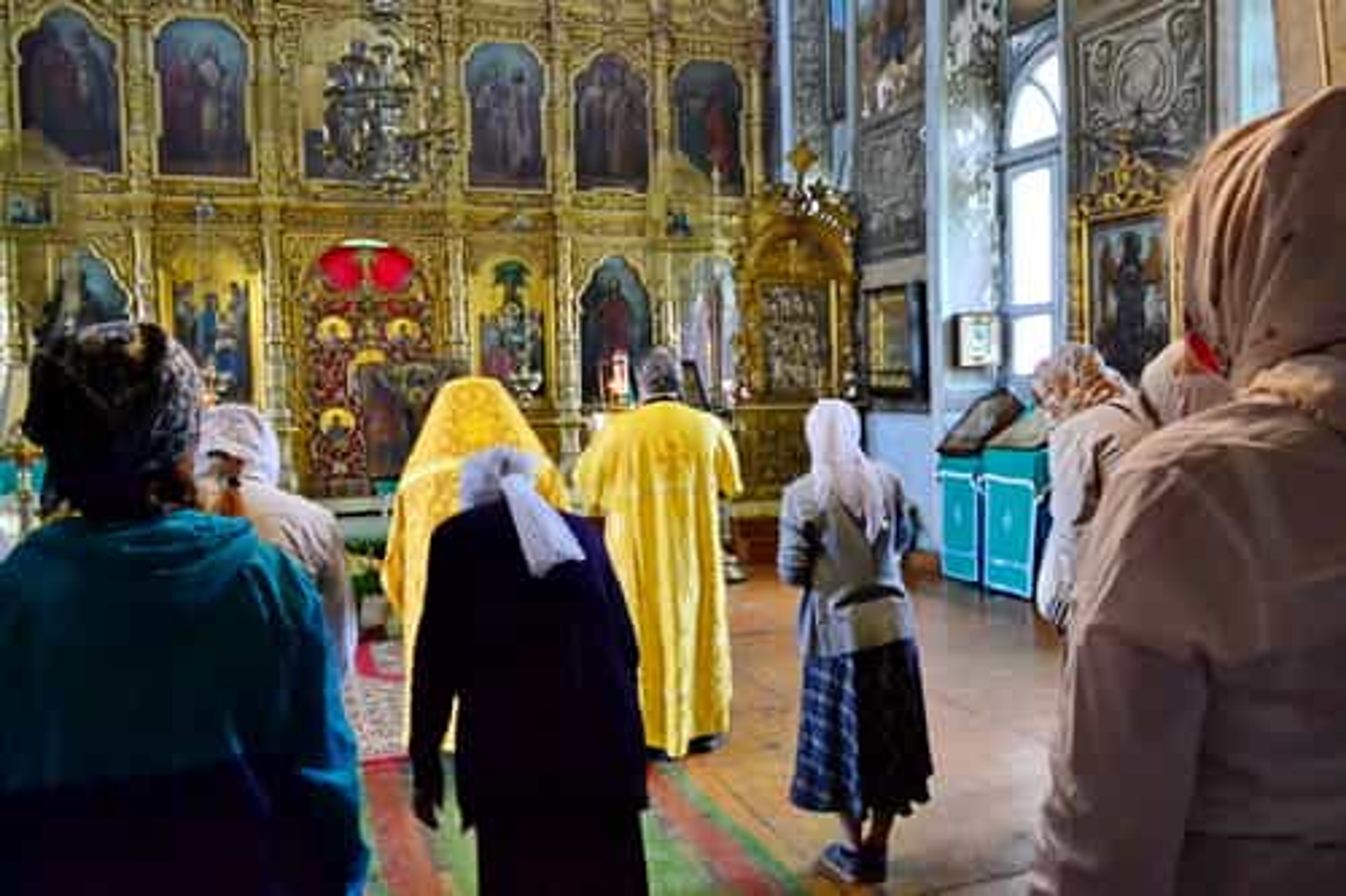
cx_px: 673
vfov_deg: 47.9
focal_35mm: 27
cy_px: 448
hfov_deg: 67.4
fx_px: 1009
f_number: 5
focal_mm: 18
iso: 3200
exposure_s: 1/40
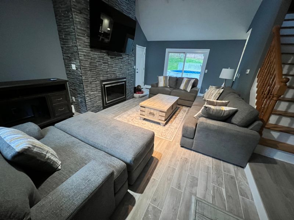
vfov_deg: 89.9
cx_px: 147
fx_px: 110
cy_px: 110
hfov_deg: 106.2
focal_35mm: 13
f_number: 1.8
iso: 1000
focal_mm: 1.57
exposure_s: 1/60
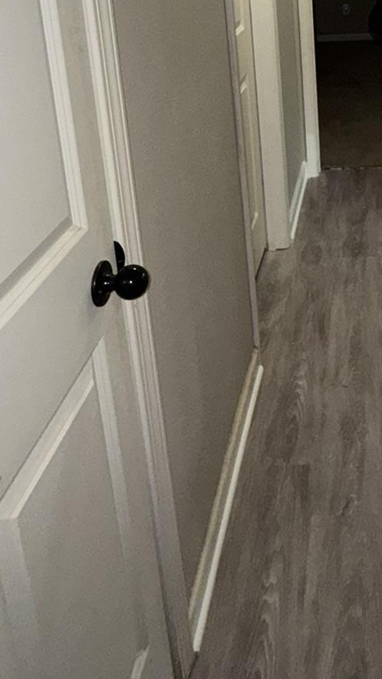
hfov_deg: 30.5
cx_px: 380
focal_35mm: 36
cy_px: 61
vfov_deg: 49.0
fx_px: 649
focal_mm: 2.22
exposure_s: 1/60
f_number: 2.2
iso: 100
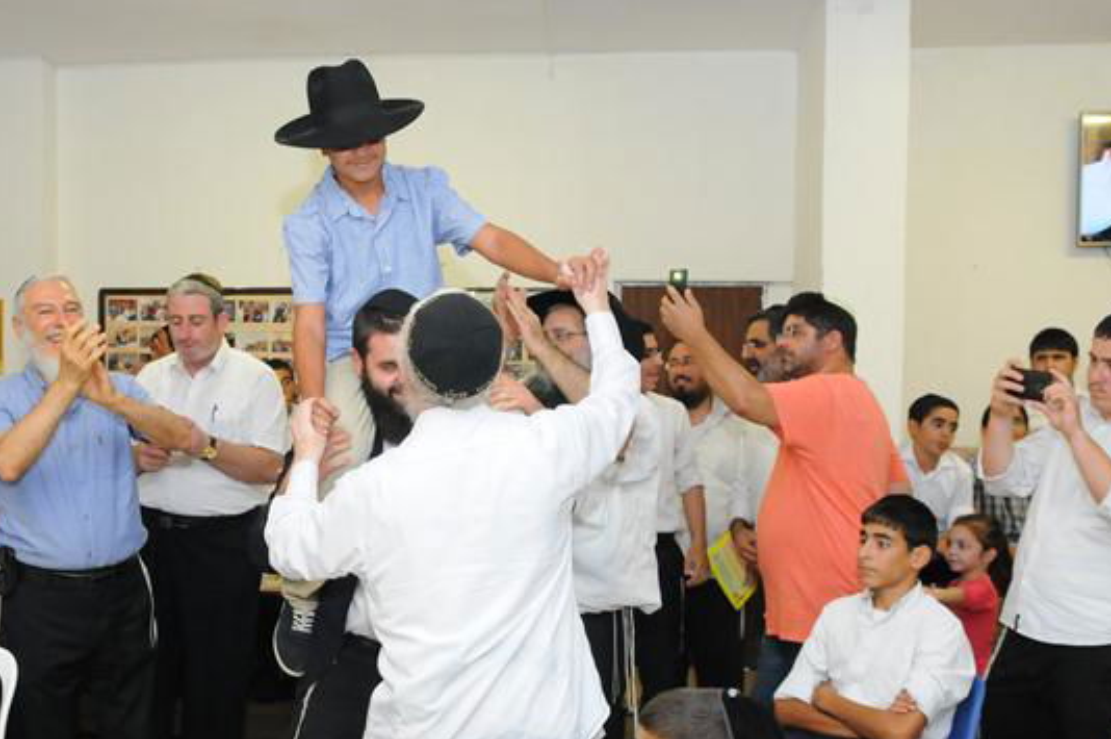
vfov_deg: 28.8
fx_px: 1439
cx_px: 410
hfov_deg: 41.9
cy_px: 414
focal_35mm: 47
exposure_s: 1/125
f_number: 5.6
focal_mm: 23
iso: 1600
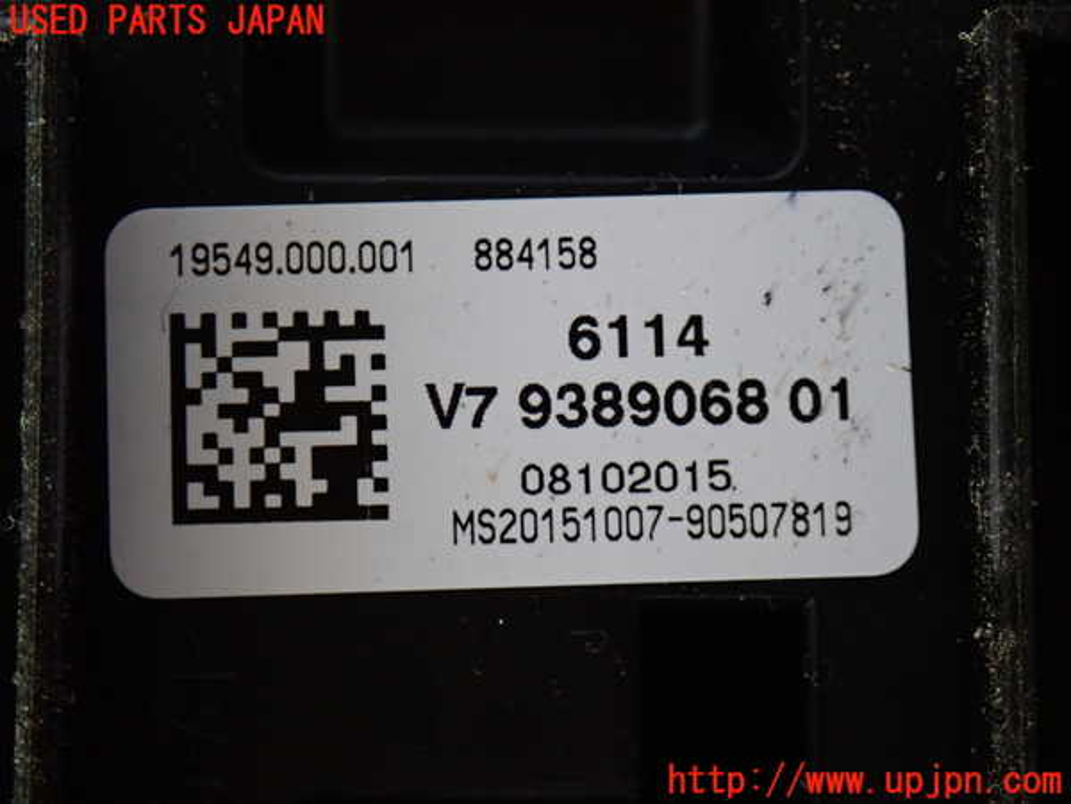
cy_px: 402
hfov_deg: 27.4
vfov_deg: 20.7
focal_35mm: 71
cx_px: 536
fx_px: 2197
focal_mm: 12.73
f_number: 3.9
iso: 800
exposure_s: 1/60
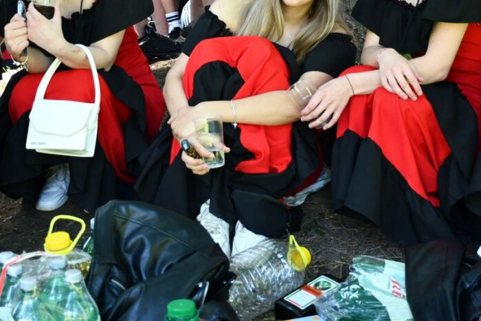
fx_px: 1082
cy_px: 56
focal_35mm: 81
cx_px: 252
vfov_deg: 16.7
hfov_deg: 25.1
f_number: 4
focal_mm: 30
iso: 800
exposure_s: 1/125
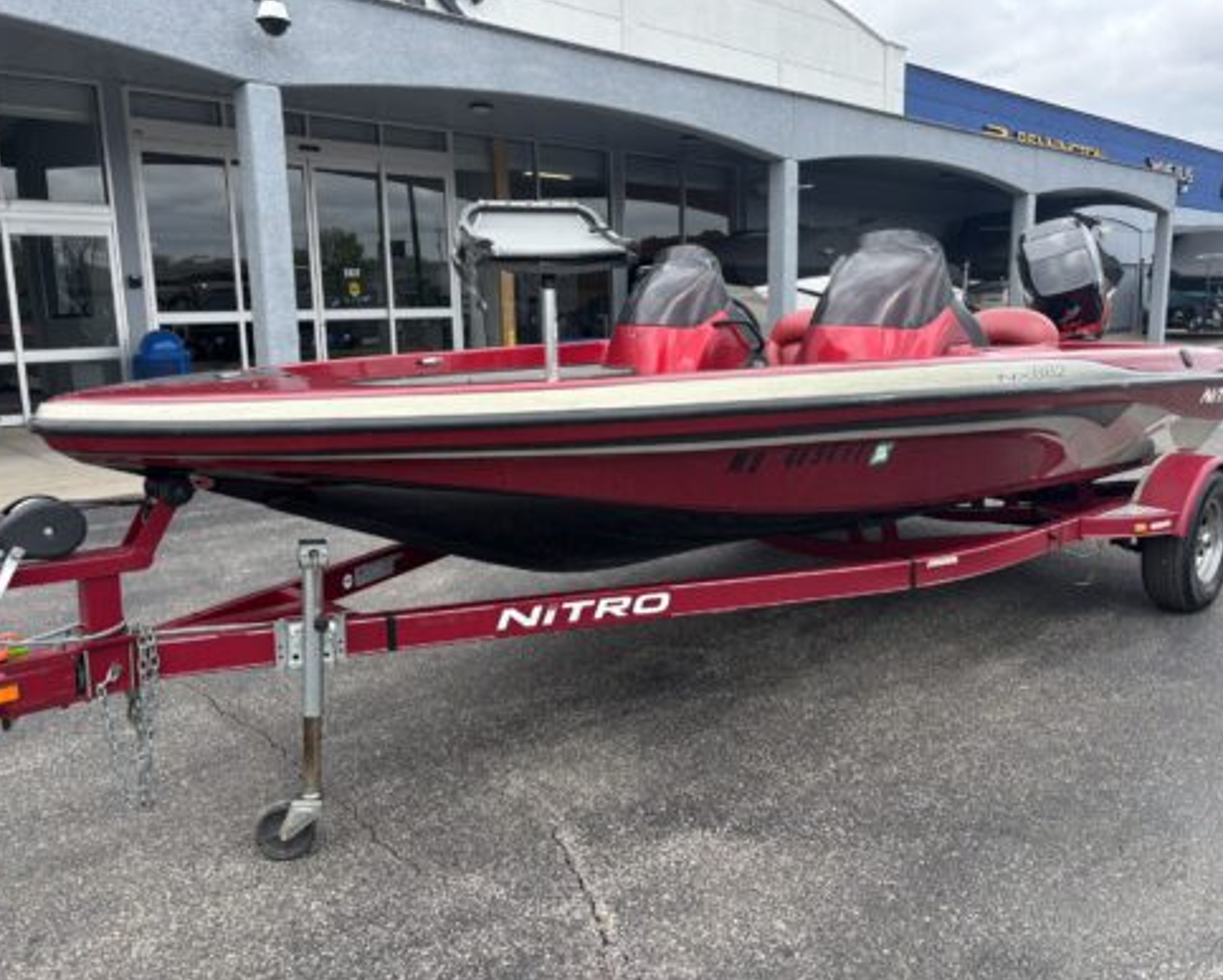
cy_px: 476
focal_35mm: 28
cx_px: 642
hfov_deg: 62.1
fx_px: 1014
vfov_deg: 51.6
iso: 50
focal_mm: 5.96
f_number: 1.6
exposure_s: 1/935
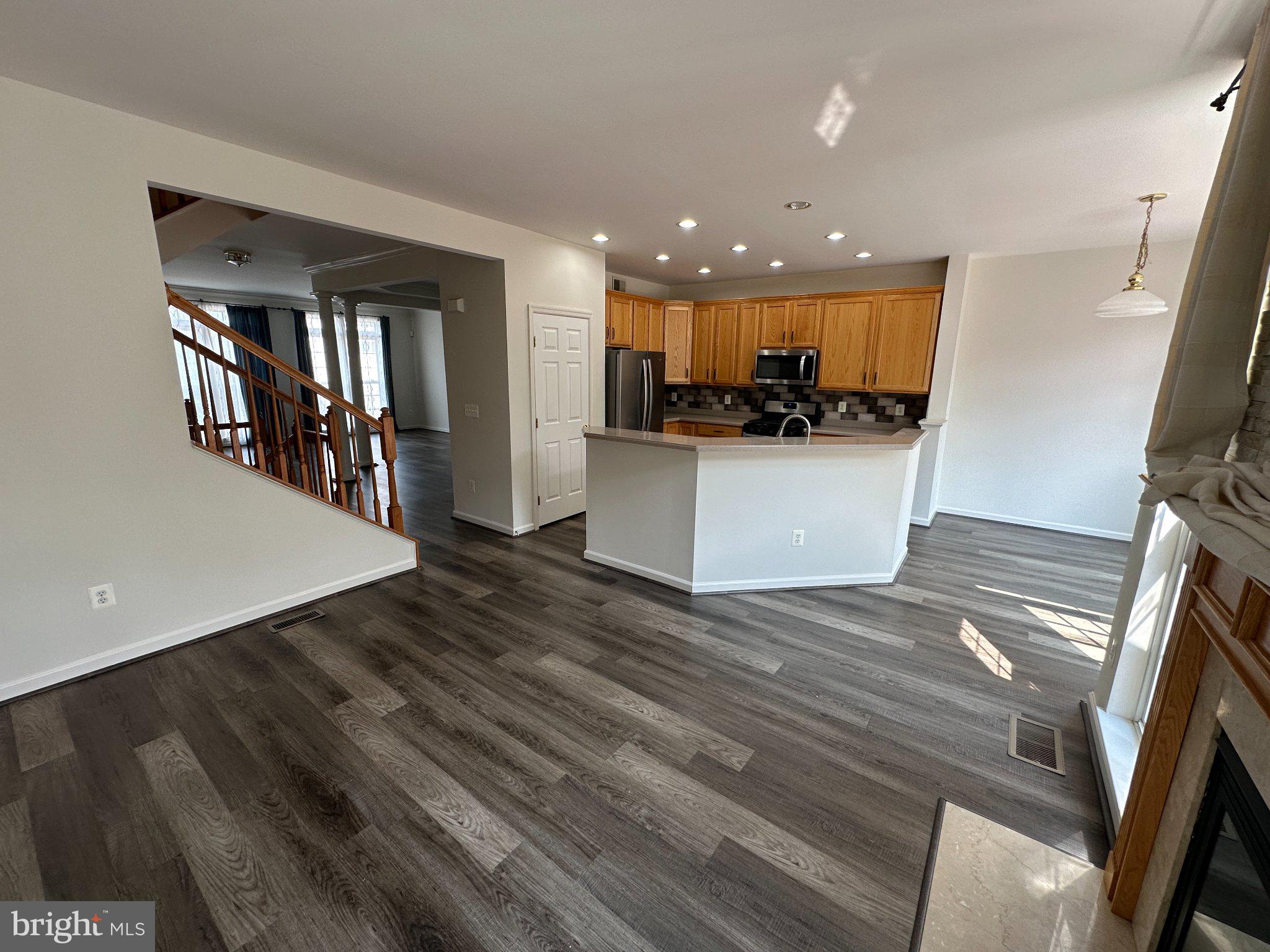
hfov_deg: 102.1
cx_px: 635
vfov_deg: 85.7
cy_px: 476
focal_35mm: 14
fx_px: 514
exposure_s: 1/120
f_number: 2.2
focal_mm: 2.22
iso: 80
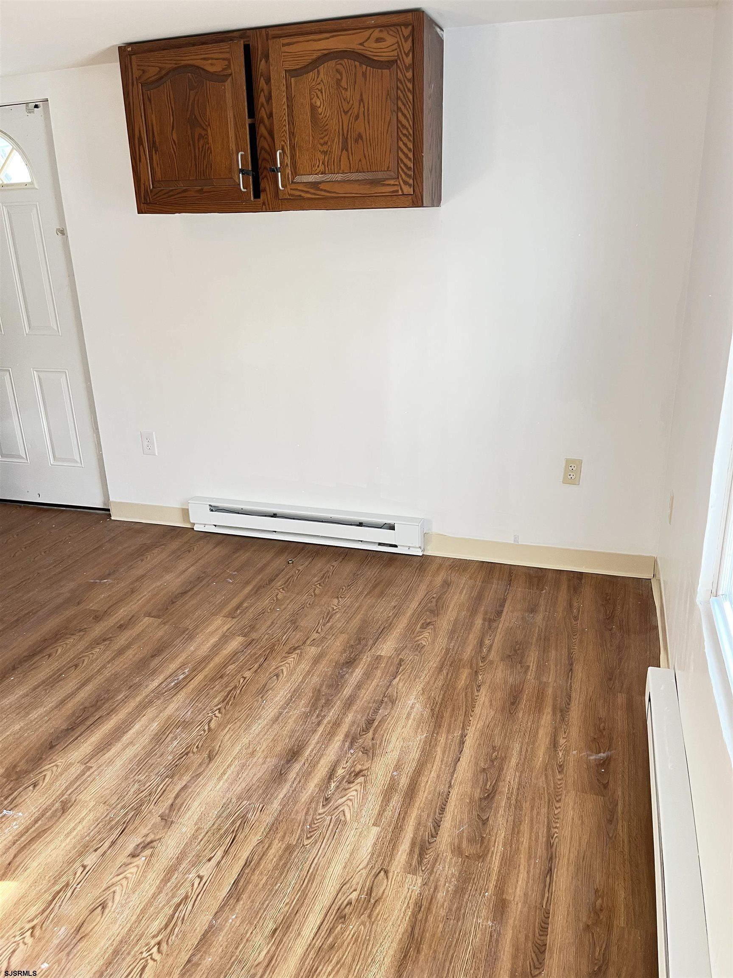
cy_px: 489
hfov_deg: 53.1
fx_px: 734
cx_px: 366
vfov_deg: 67.3
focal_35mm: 26
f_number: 1.6
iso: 125
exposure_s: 1/92
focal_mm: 5.1
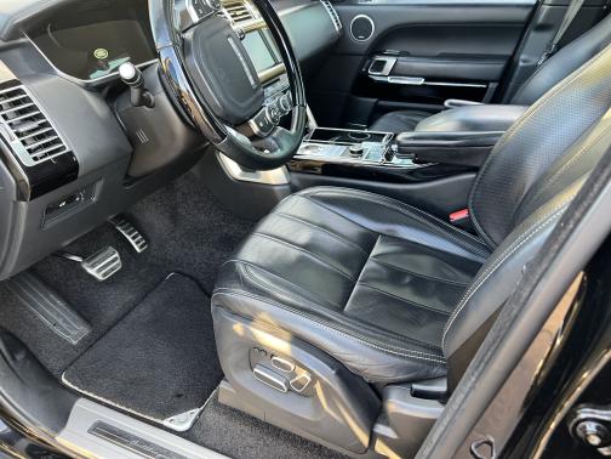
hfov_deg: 67.3
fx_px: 459
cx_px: 306
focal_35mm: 26
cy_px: 230
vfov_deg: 53.1
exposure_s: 1/60
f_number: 1.5
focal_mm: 5.7
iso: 125
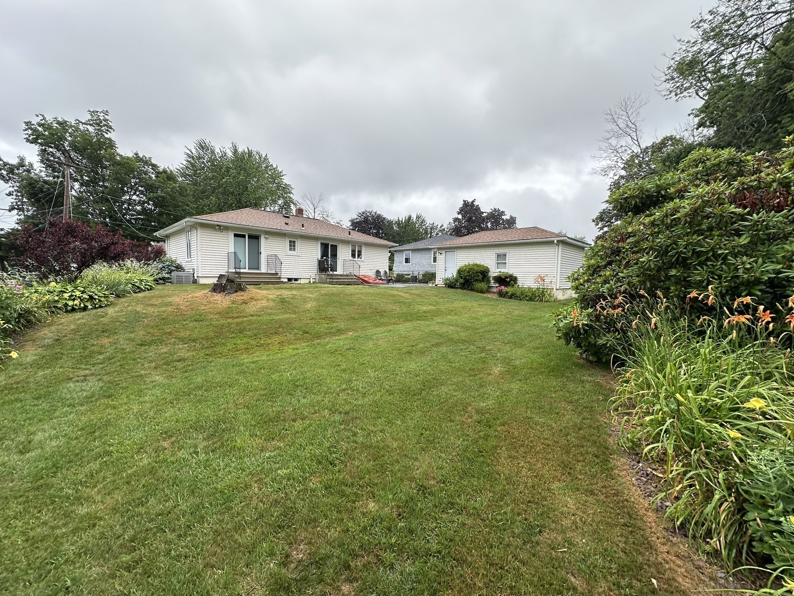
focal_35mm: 14
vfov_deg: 85.7
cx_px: 397
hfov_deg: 102.1
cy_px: 298
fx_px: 321
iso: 40
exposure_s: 1/240
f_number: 2.2
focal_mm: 2.22
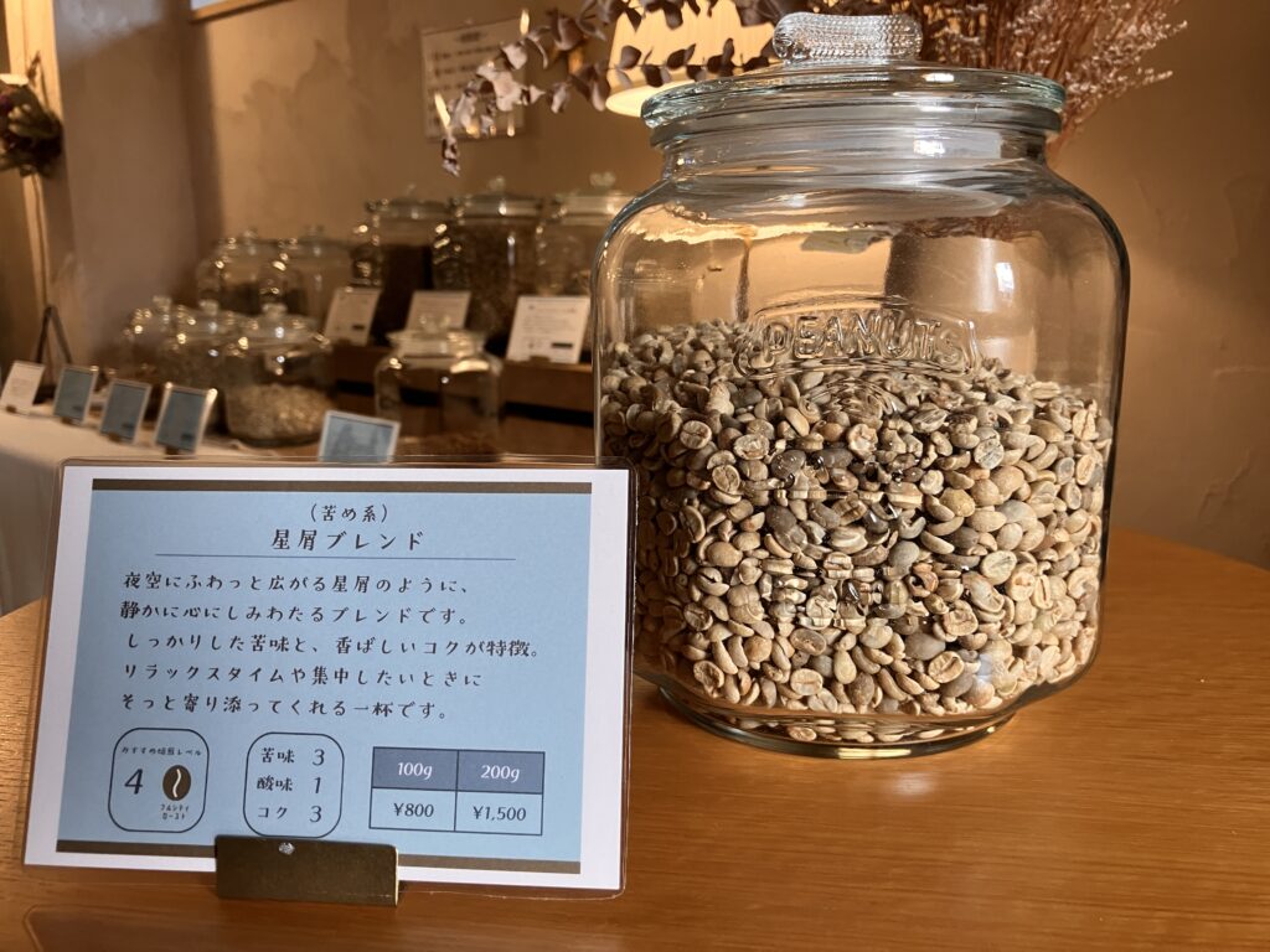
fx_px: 1027
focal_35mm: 28
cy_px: 476
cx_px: 635
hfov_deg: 63.4
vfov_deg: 49.7
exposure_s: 1/50
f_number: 1.8
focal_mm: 3.99
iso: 100
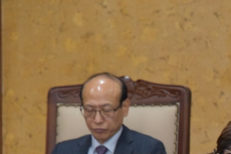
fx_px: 3927
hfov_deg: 3.4
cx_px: 235
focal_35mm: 612
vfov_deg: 2.2
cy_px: 174
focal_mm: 250
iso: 6400
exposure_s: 1/250
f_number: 9
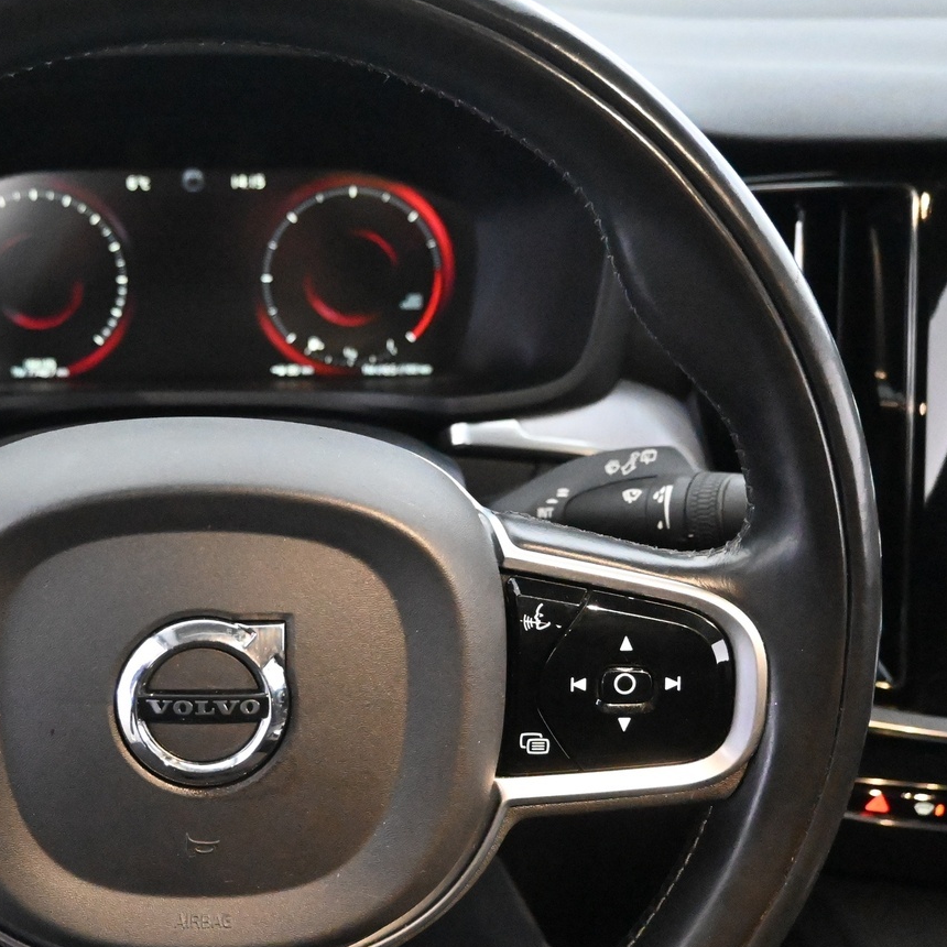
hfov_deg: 39.7
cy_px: 490
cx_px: 207
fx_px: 1263
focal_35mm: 41
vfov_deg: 41.1
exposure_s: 1/50
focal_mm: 17
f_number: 3.5
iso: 12800
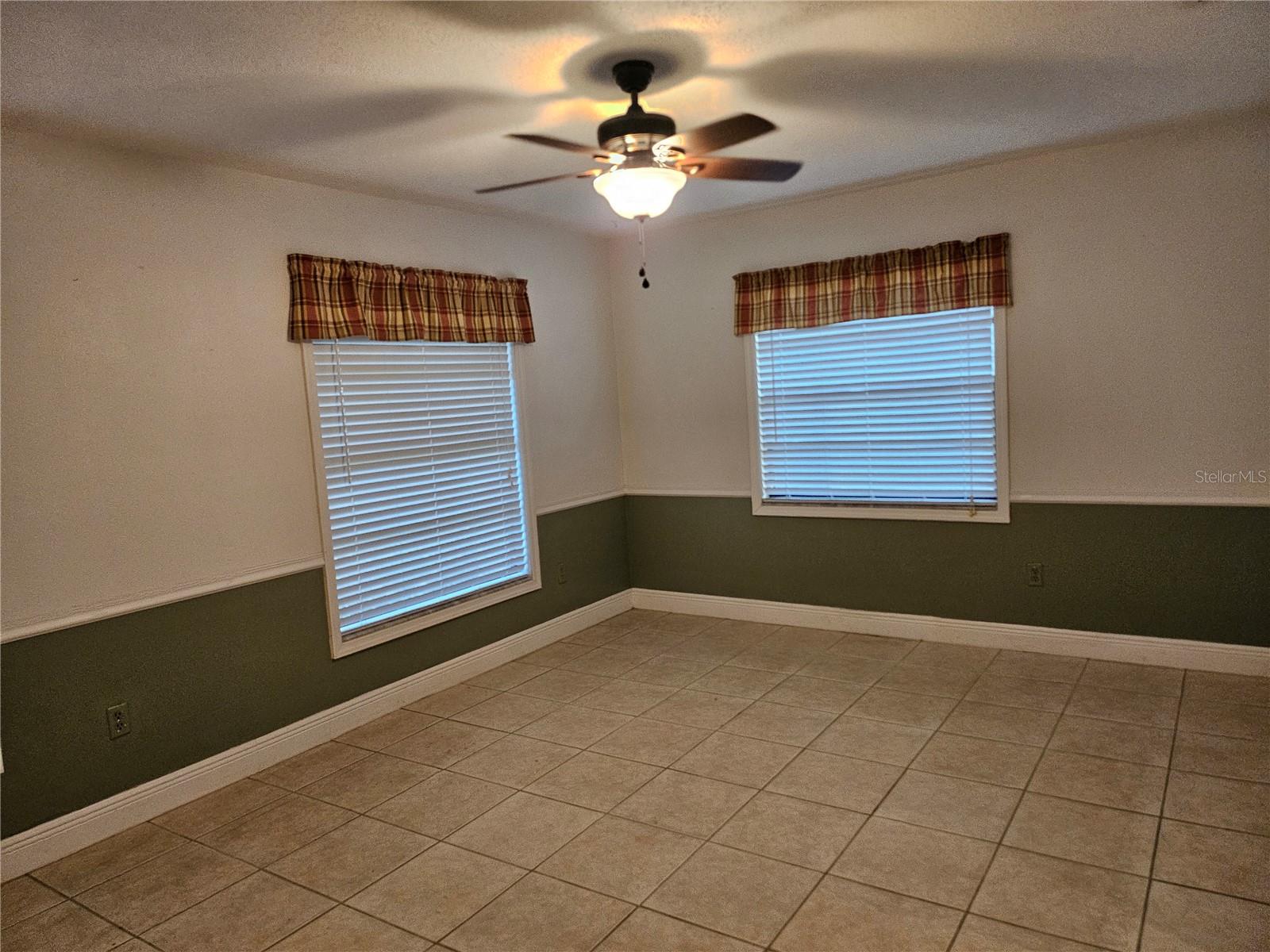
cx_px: 635
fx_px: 881
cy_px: 476
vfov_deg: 56.8
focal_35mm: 24
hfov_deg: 71.6
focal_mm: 5
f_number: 1.8
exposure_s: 1/120
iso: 500
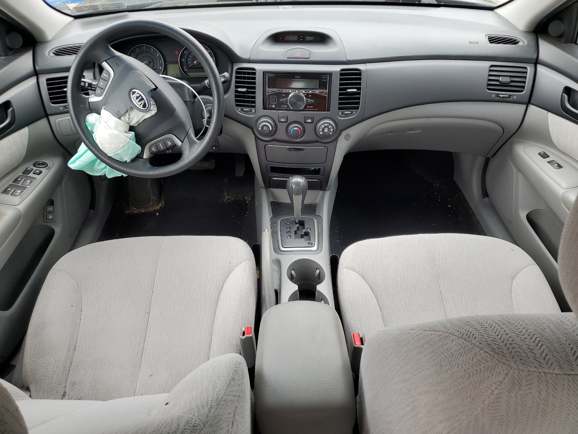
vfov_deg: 53.1
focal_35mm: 26
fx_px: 434
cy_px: 217
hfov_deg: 67.3
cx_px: 289
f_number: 1.5
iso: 50
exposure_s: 1/345
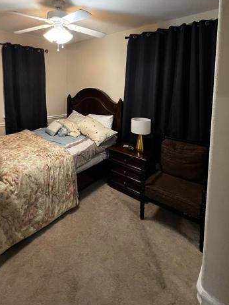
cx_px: 92
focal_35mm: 18
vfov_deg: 84.0
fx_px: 159
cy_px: 96
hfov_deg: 70.9
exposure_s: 1/60
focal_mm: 1.57
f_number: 1.8
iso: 500
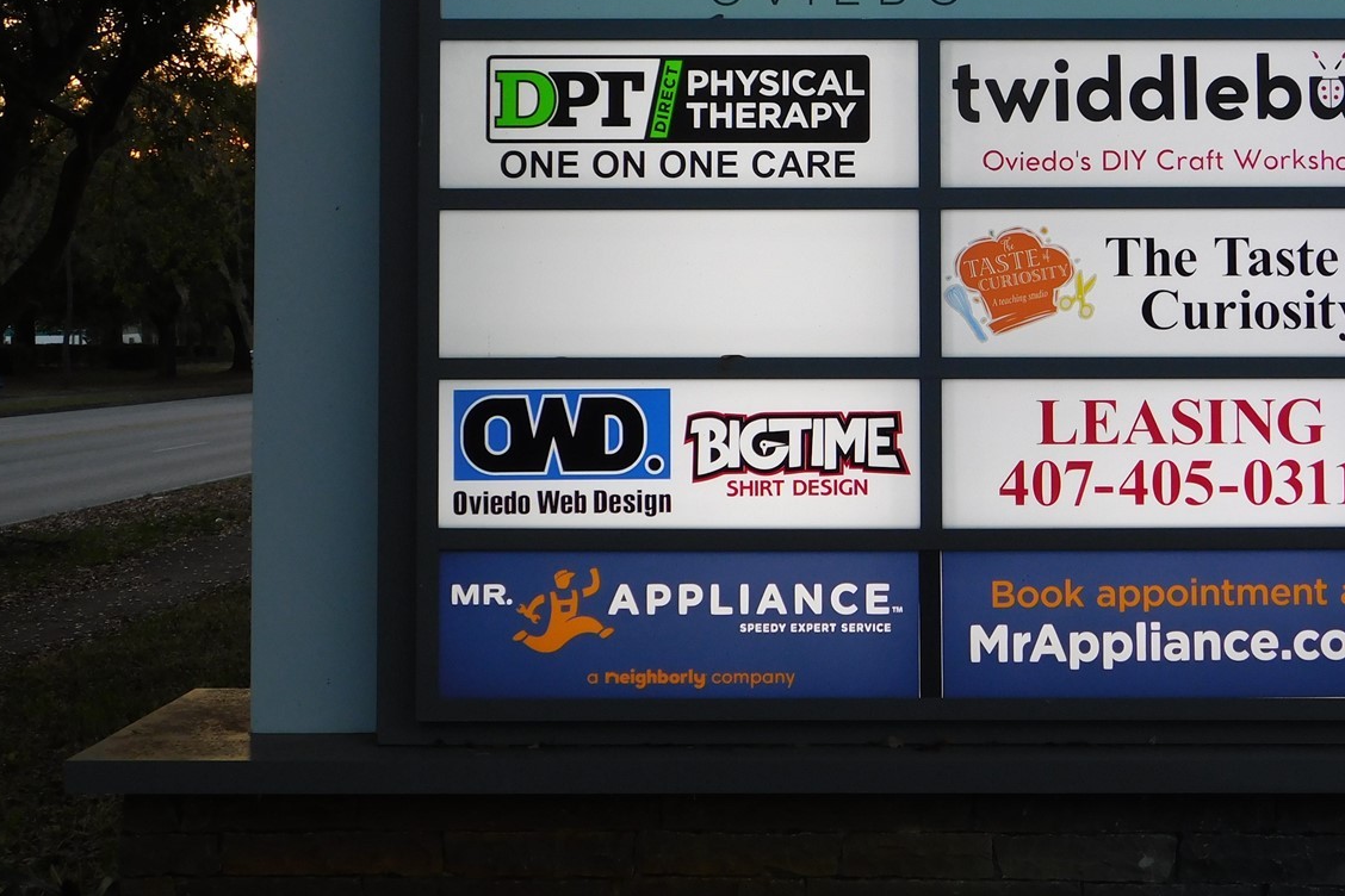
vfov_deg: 22.7
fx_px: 2204
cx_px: 849
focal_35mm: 59
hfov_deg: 33.7
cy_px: 201
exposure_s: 1/80
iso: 125
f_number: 3.6
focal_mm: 7.1
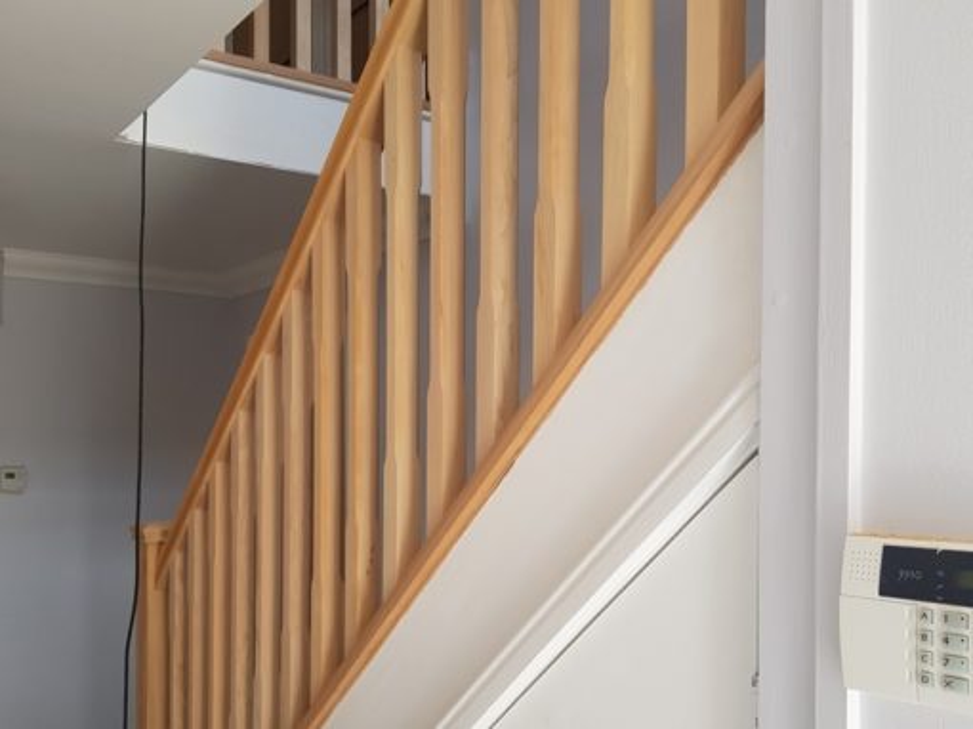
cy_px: 364
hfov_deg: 67.3
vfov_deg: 53.0
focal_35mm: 26
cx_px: 486
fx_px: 730
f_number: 1.7
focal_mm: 4.2
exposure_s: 1/125
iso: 40
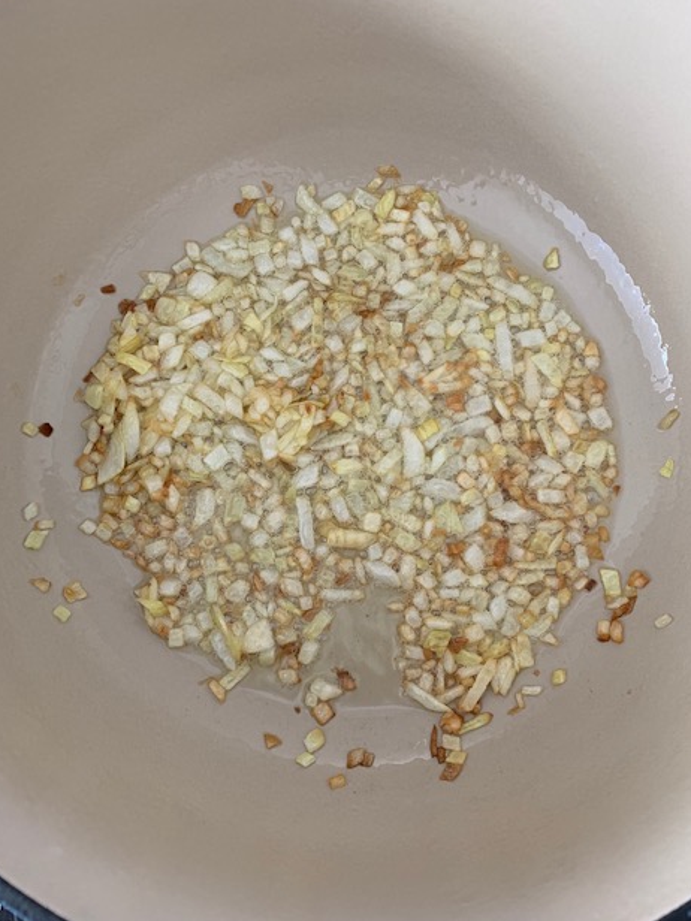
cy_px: 466
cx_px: 350
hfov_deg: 51.4
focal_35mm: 27
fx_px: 719
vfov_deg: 65.3
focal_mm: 4.25
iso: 100
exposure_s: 1/65
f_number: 1.8
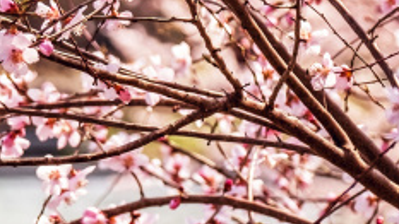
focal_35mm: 654
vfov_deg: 1.9
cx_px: -226
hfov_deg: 3.3
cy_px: 91
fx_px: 6918
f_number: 5
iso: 160
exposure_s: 1/480
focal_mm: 80.4
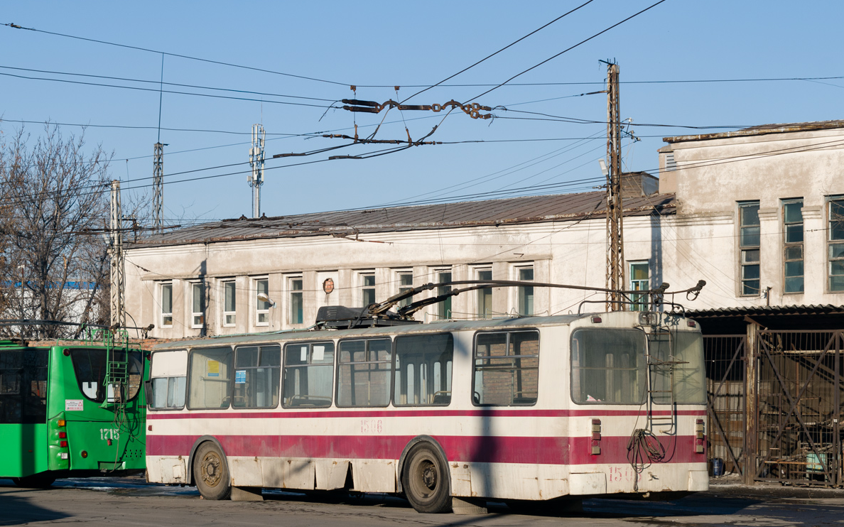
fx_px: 1599
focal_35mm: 70
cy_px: 279
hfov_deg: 29.6
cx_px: 421
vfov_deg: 18.7
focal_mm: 45
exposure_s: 1/320
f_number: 8
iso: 100
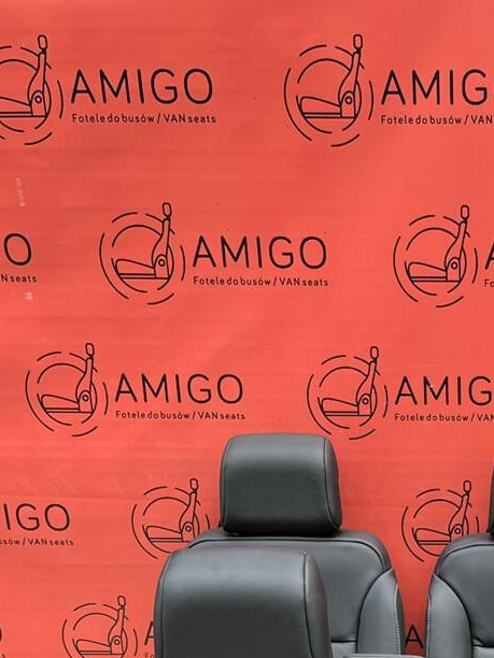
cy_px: 824
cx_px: 531
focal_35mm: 68
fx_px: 1294
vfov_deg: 25.2
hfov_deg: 20.7
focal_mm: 5.1
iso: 50
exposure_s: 1/334
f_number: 1.6
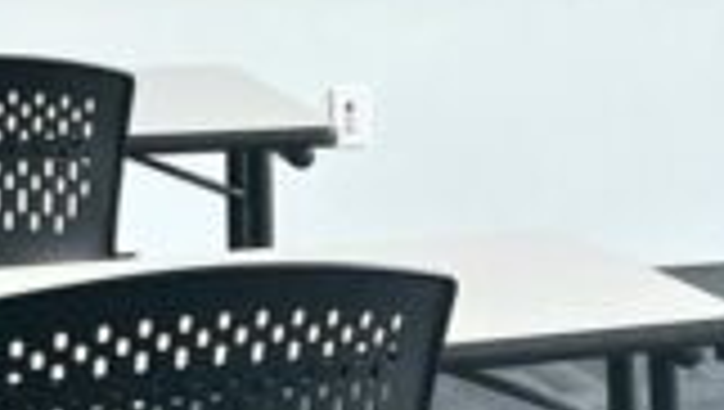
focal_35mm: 180
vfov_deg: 6.8
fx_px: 3460
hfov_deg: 11.7
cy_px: 297
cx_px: 890
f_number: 1.6
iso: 50
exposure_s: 1/121
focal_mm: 5.1
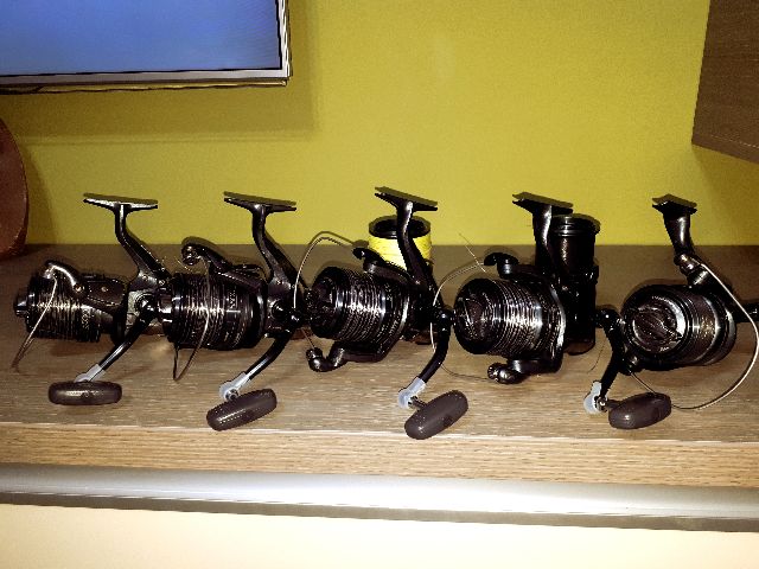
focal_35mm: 27
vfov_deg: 51.4
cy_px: 284
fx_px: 592
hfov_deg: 65.3
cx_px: 380
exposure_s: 1/33
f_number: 1.9
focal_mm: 3.6
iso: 125
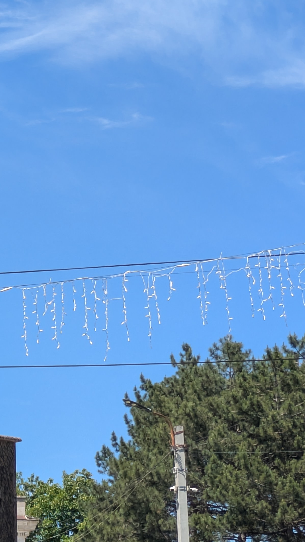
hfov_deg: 9.5
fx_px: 1739
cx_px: -251
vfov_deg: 17.6
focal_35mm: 121
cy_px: 438
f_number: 1.89
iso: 46
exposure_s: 1/1580
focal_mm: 5.43
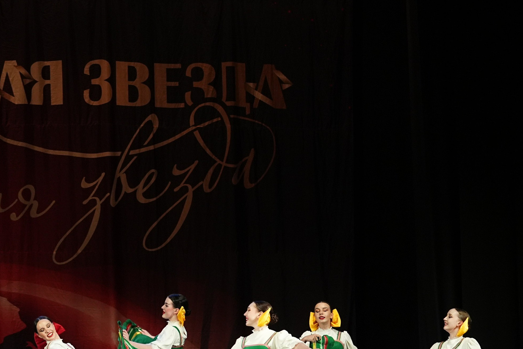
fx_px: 2469
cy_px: 170
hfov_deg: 12.0
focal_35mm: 170
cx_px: 86
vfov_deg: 8.1
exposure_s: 1/400
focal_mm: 82
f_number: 2.8
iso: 3200
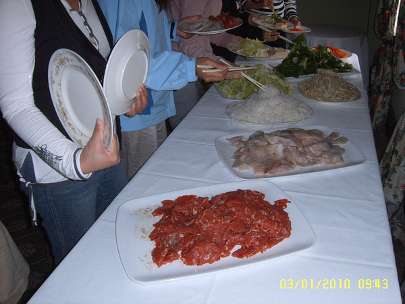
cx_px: 202
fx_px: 409
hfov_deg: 52.6
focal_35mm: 35
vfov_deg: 40.7
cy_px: 152
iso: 100
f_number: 5.8
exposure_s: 1/30
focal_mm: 5.8
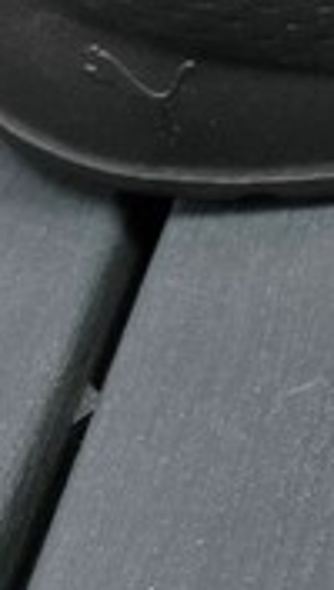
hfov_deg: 9.3
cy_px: -373
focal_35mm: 113
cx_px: 875
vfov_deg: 16.6
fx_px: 1773
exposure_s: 1/100
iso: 250
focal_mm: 6.3
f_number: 1.7
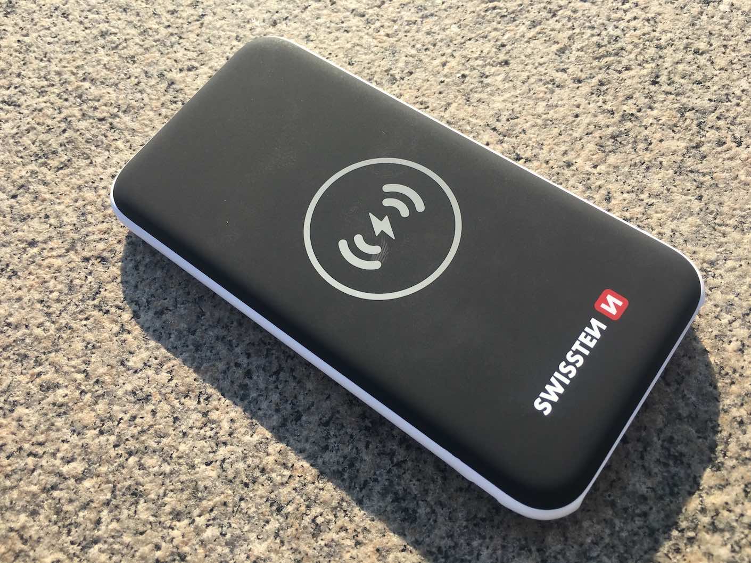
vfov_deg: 48.2
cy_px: 282
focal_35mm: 29
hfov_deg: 61.7
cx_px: 376
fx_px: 629
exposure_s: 1/699
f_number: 2.2
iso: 25
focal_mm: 4.15
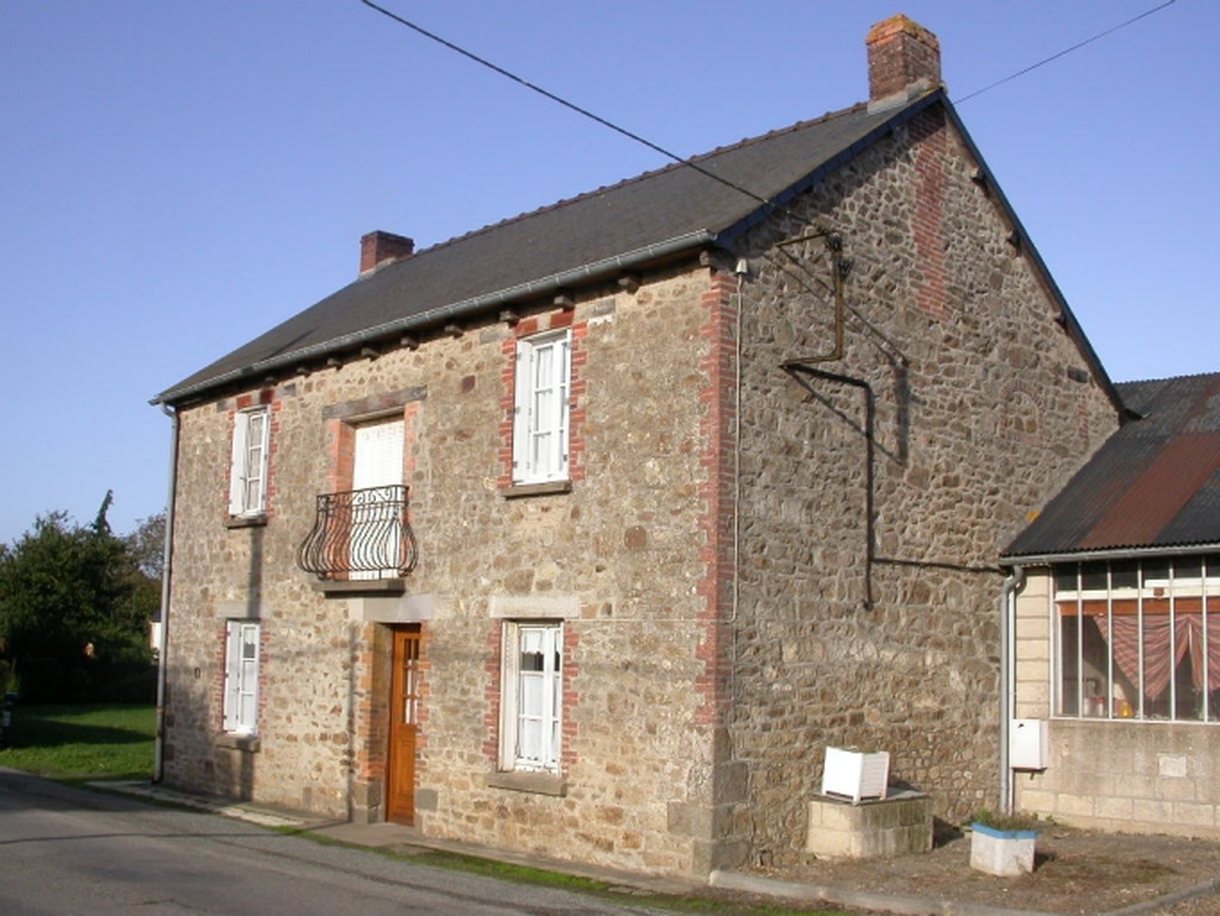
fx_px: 1340
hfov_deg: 49.0
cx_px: 610
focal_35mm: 38
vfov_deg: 37.7
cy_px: 458
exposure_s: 1/312
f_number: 7.5
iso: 100
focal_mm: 7.85
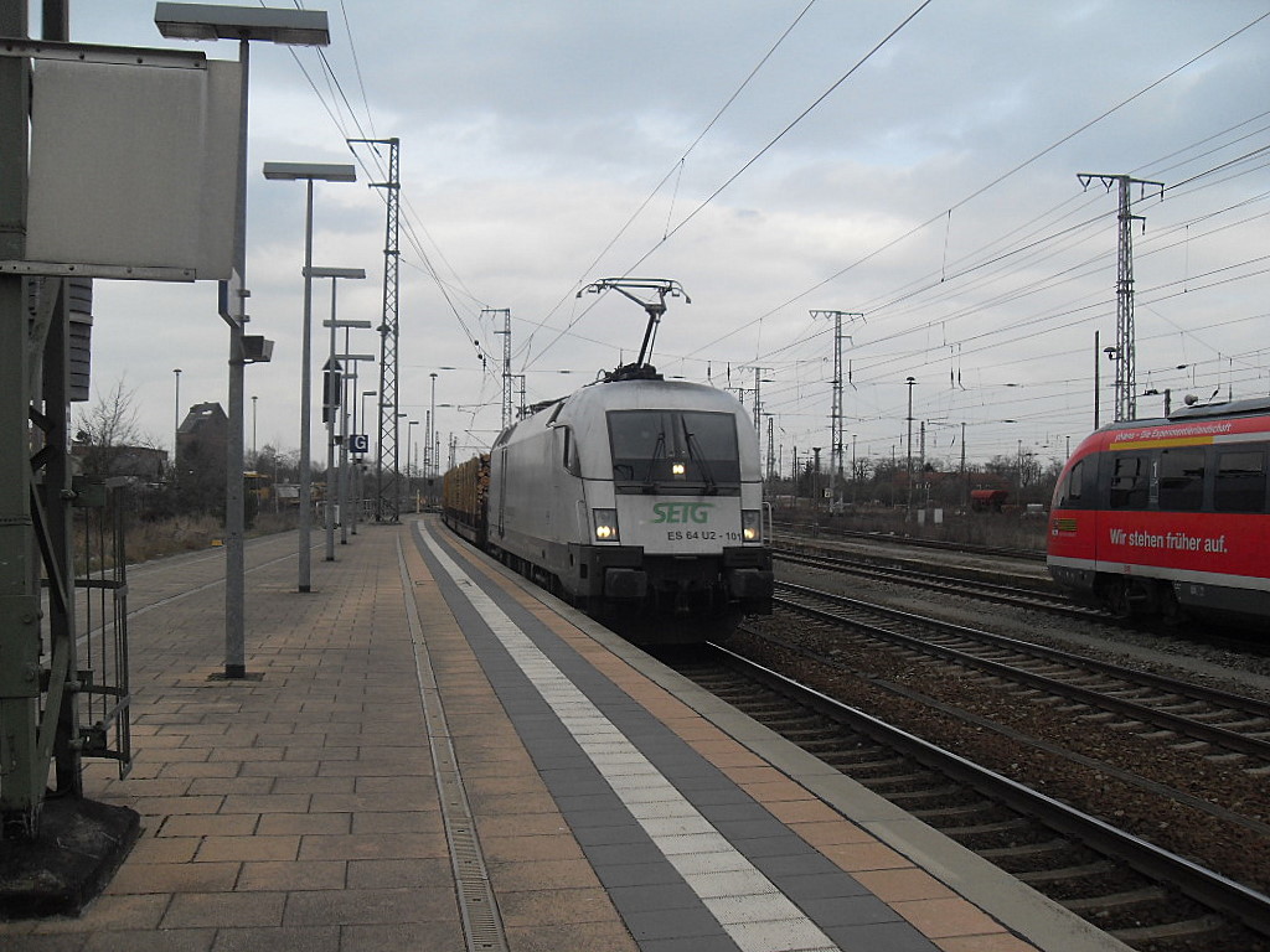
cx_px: 635
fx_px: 1247
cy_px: 476
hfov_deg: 54.0
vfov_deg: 41.8
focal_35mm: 34
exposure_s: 1/125
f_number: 7
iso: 80
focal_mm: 6.3
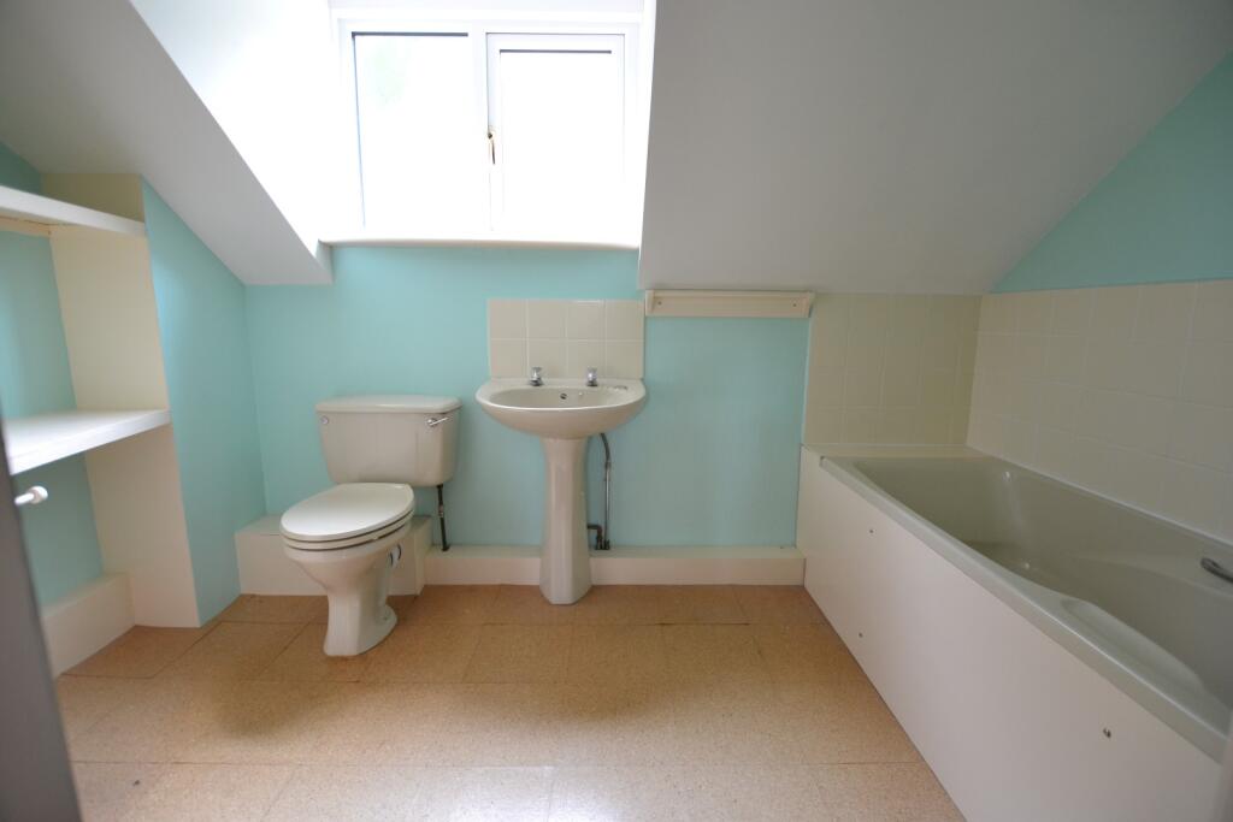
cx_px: 616
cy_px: 411
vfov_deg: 77.3
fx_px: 514
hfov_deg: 100.4
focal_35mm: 15
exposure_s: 1/40
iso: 800
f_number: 3.5
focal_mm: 10
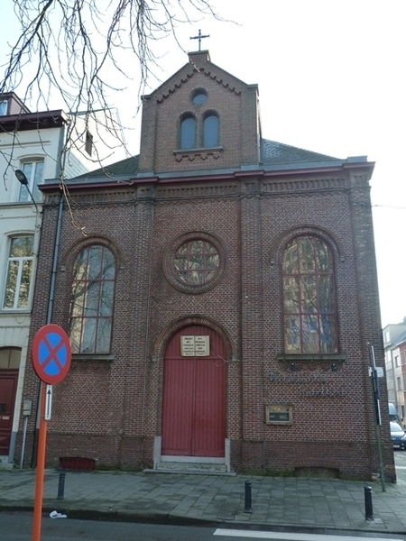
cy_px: 270
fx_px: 454
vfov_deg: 61.7
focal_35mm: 29
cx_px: 203
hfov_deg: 48.2
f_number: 3.6
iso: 125
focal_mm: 5.2
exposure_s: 1/125
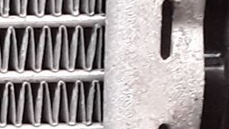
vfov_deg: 4.9
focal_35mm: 239
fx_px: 1452
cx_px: -123
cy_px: 344
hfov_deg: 8.8
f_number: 1.9
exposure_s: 1/50
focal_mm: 2.91
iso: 100
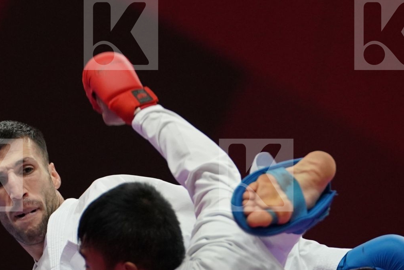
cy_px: 175
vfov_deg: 2.1
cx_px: 121
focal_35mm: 651
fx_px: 7306
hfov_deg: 3.2
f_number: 4
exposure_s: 1/1000
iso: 2500
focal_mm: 244
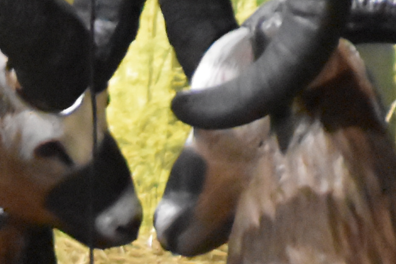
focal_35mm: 1299
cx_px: -105
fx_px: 14288
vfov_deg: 1.1
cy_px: 437
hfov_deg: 1.6
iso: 10000
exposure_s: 1/125
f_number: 6
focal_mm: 135
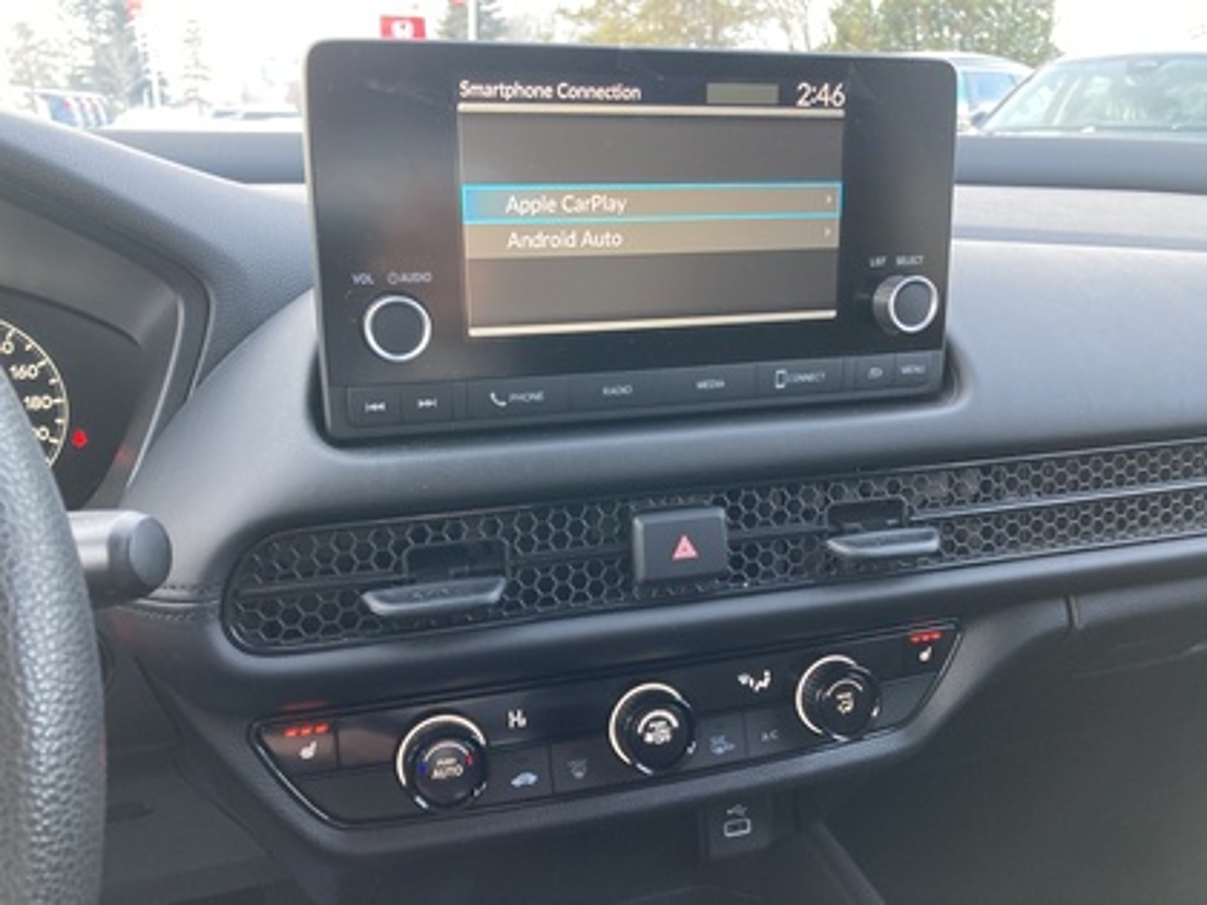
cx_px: 604
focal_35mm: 28
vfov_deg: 49.7
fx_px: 976
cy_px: 452
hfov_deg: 63.4
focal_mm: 3.99
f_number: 1.8
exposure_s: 1/50
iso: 125
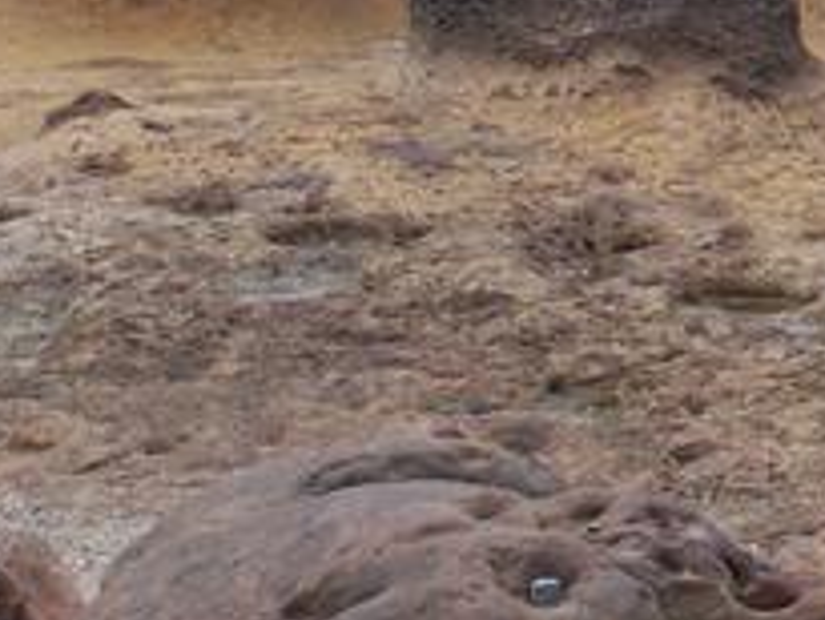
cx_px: 1070
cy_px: -133
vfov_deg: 6.3
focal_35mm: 234
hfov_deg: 8.3
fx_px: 5580
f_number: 4.5
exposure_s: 1/350
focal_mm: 12.4
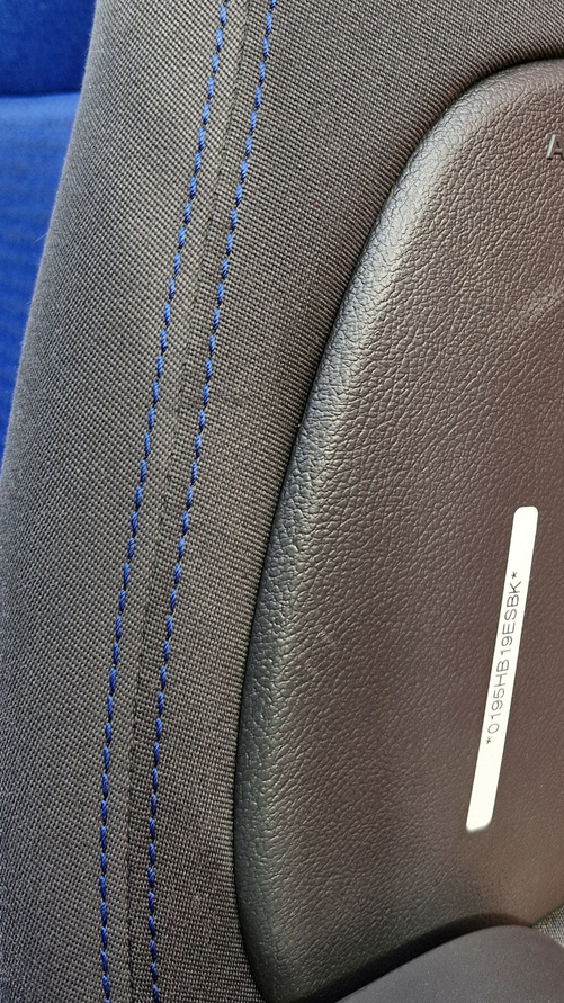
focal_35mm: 45
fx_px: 1197
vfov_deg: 44.6
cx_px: 601
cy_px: 315
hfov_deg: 24.9
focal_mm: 5.54
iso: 50
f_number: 1.8
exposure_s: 1/180
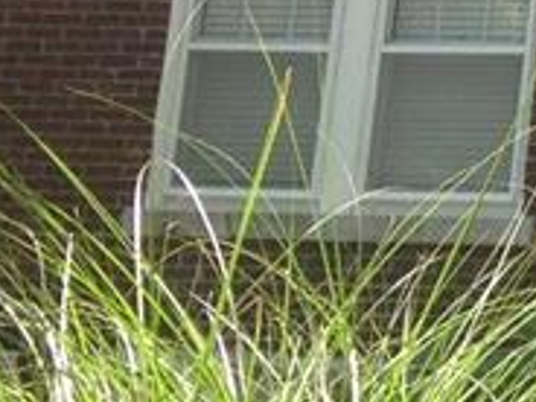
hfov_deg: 9.7
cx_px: 1232
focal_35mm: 184
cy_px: -111
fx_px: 2849
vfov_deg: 8.0
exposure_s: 1/304
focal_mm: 4.12
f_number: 2.4
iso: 50
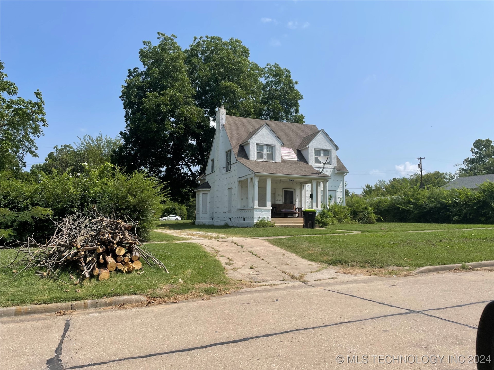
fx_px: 371
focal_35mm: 26
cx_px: 247
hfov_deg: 67.3
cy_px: 185
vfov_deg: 53.1
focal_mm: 4.2
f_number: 1.6
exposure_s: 1/7813
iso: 32
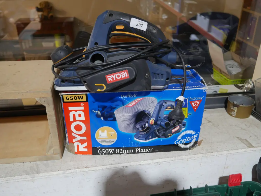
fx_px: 256
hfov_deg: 53.9
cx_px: 130
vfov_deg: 41.8
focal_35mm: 34
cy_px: 98
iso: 1000
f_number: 4
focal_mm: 17
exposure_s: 1/60
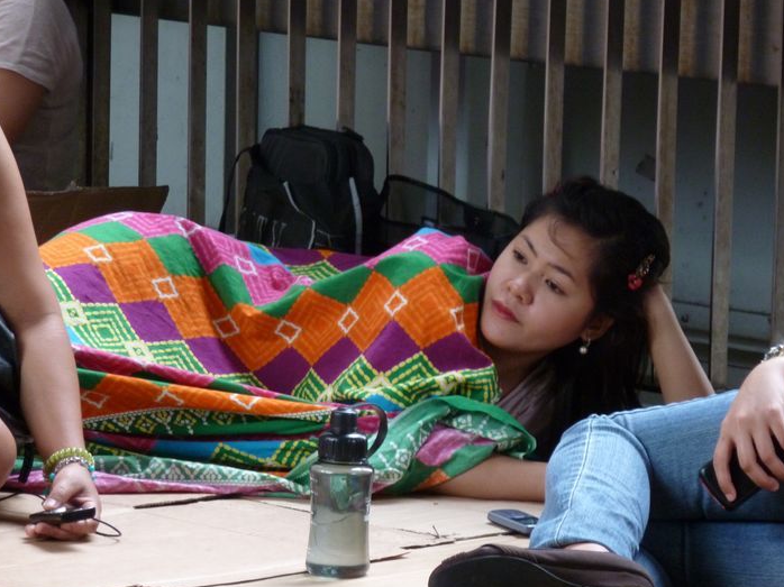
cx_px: 393
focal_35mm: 294
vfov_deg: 5.1
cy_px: 292
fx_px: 6656
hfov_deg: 6.7
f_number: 5.7
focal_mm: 51
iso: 400
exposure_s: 1/40
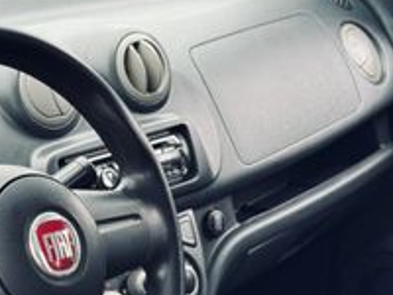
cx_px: 8
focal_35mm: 113
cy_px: 293
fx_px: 1283
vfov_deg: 12.9
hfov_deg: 17.1
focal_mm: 6.76
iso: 64
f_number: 1.78
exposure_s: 1/172
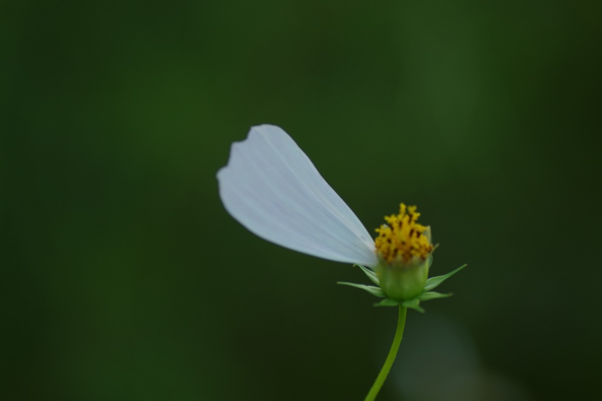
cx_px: 301
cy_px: 200
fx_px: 2257
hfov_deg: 15.2
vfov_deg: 10.2
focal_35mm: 135
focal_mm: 90
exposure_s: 1/125
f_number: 2.8
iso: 200
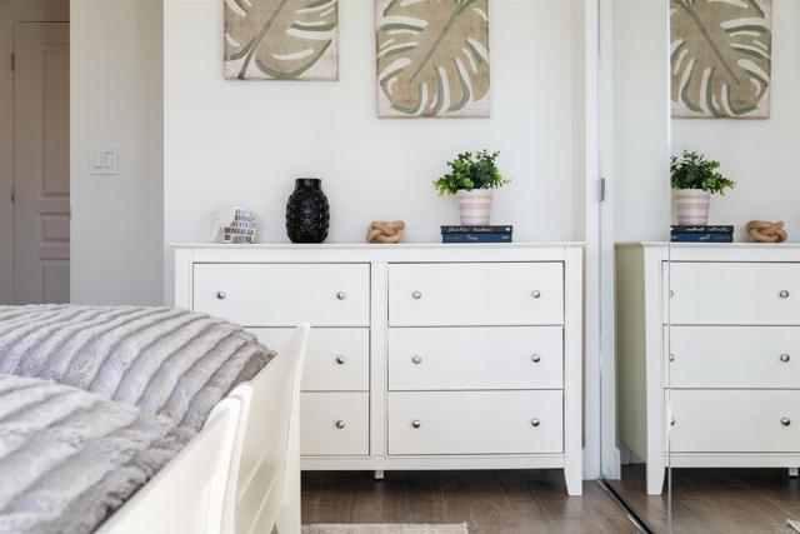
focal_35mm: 40
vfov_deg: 33.0
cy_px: 267
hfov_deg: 47.9
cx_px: 400
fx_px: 900
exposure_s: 1/60
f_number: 6.3
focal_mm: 40.5
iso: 125
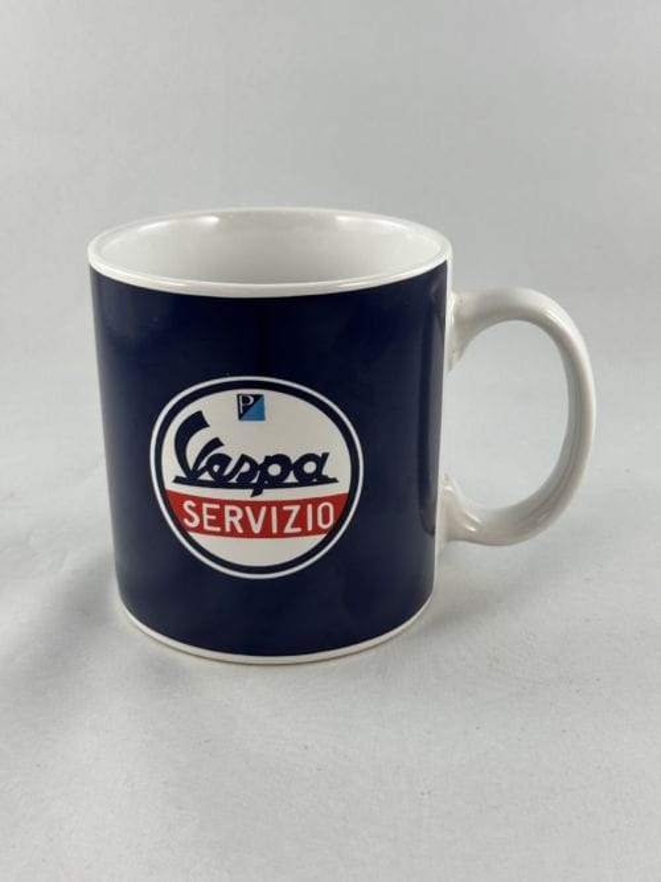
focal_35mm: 48
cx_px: 330
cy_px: 441
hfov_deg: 30.3
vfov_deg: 39.7
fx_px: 1222
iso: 64
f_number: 1.78
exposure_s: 1/100
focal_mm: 6.86
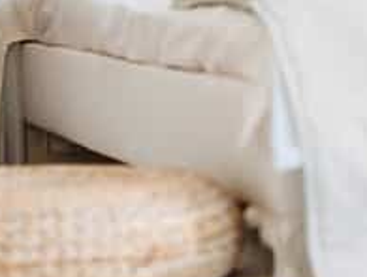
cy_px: -49
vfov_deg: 5.9
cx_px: 235
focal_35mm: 251
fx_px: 2666
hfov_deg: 7.9
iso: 1000
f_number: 2
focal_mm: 85
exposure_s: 1/160
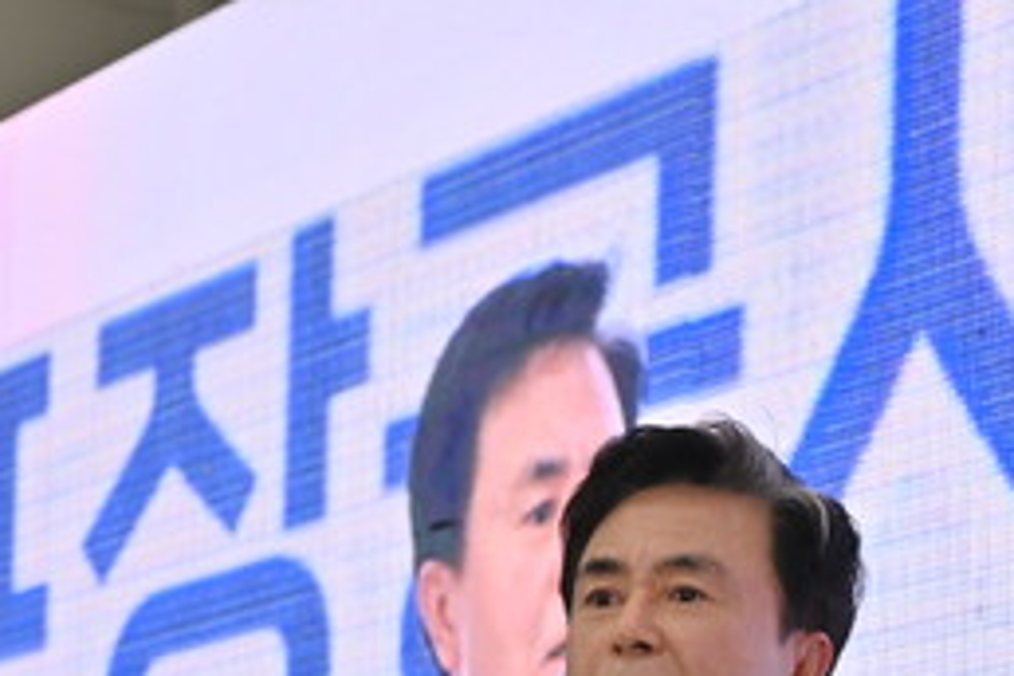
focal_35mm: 163
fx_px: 4591
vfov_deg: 8.3
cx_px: 134
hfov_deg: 12.5
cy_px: 782
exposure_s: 1/250
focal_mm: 70
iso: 640
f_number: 5
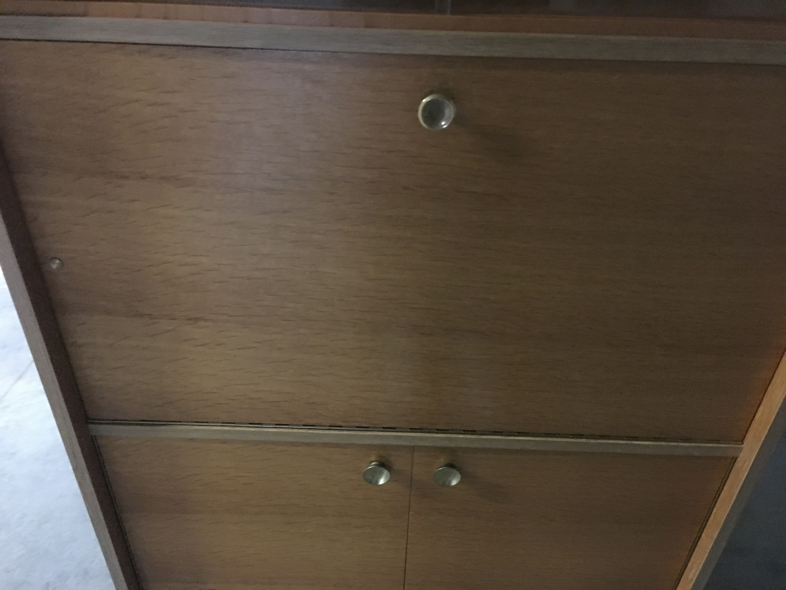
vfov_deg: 48.2
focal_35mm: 29
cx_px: 393
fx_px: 658
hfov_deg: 61.7
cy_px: 295
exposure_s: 1/4
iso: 200
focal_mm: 4.15
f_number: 2.2
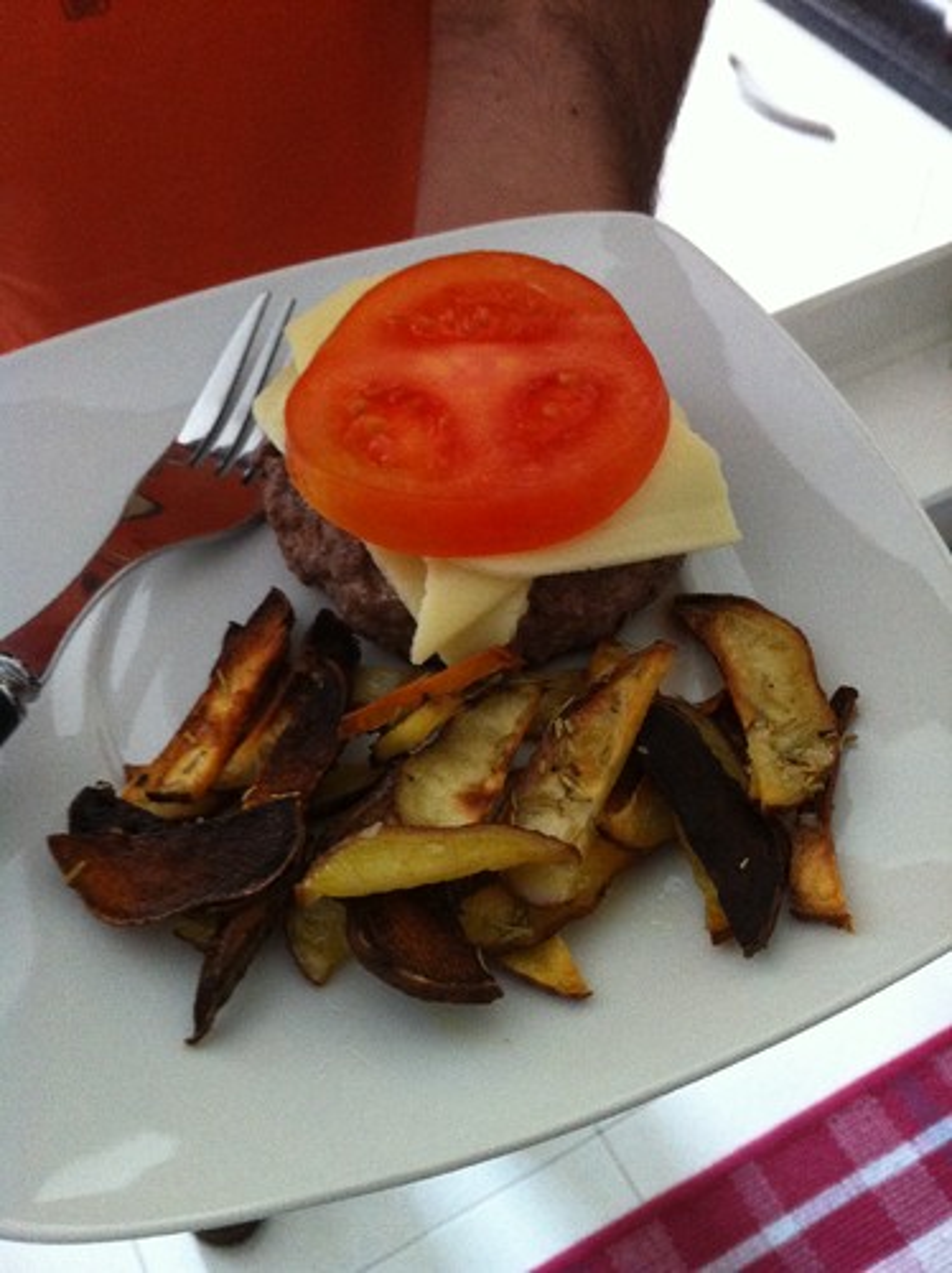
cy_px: 636
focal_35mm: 35
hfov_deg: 40.6
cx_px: 476
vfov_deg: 52.7
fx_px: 1286
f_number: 2.8
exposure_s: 1/15
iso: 250
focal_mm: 3.85
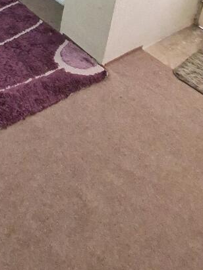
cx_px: -92
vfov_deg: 31.0
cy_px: -117
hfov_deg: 27.6
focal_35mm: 38
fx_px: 297
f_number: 2.2
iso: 400
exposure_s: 1/33
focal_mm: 2.2
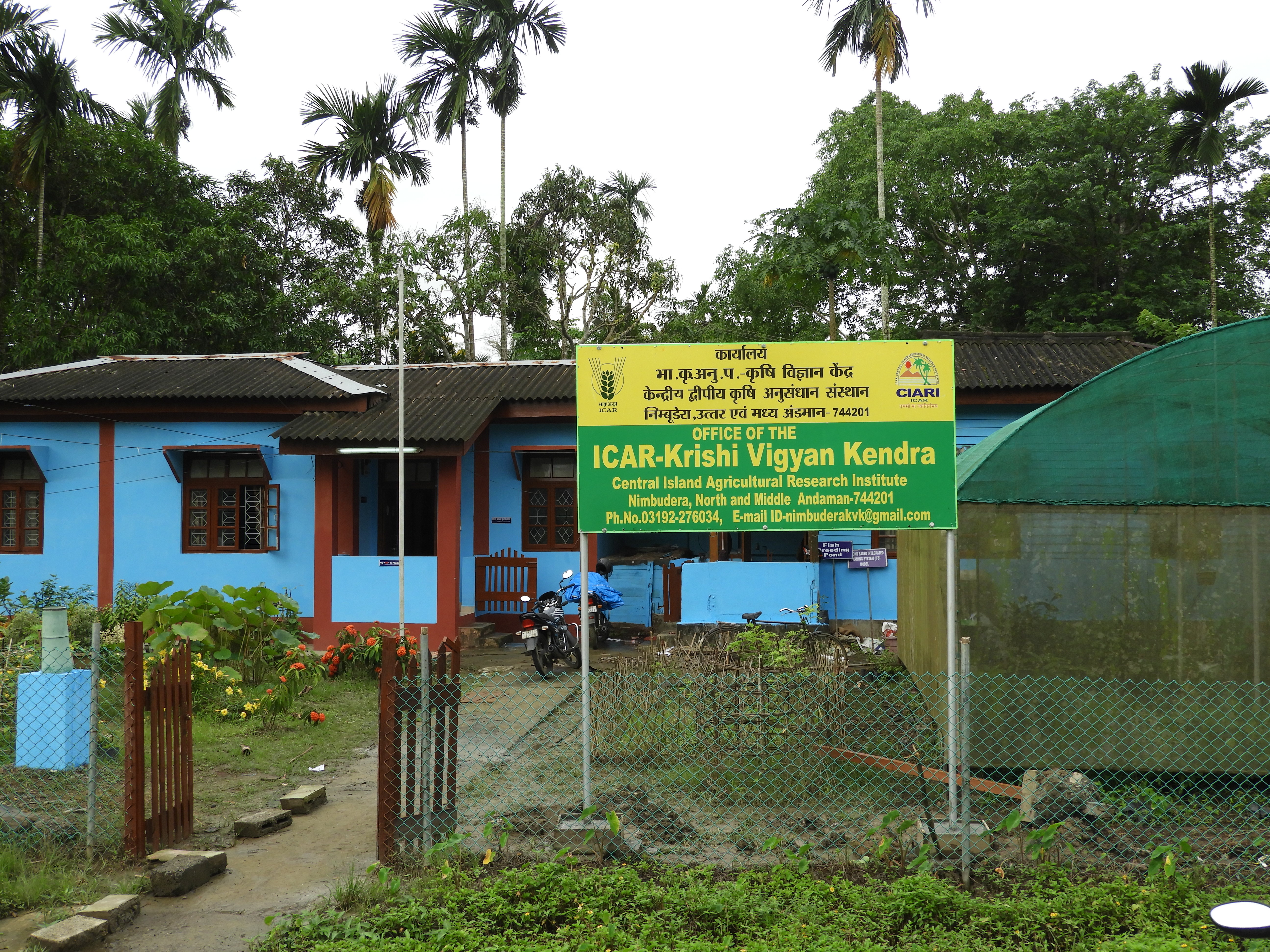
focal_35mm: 40
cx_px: 635
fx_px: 1468
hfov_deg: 46.8
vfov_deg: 36.0
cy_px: 476
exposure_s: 1/320
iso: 100
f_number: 3.8
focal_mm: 7.2
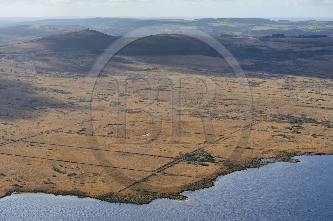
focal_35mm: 70
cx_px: 166
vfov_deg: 19.4
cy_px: 110
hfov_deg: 28.9
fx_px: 647
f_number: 13
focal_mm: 70
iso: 800
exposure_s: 1/1000
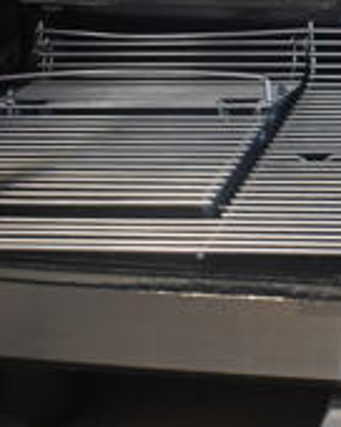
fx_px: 1148
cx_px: 579
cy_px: 183
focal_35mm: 91
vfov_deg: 21.0
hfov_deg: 15.1
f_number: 3.5
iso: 1600
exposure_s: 1/125
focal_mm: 18
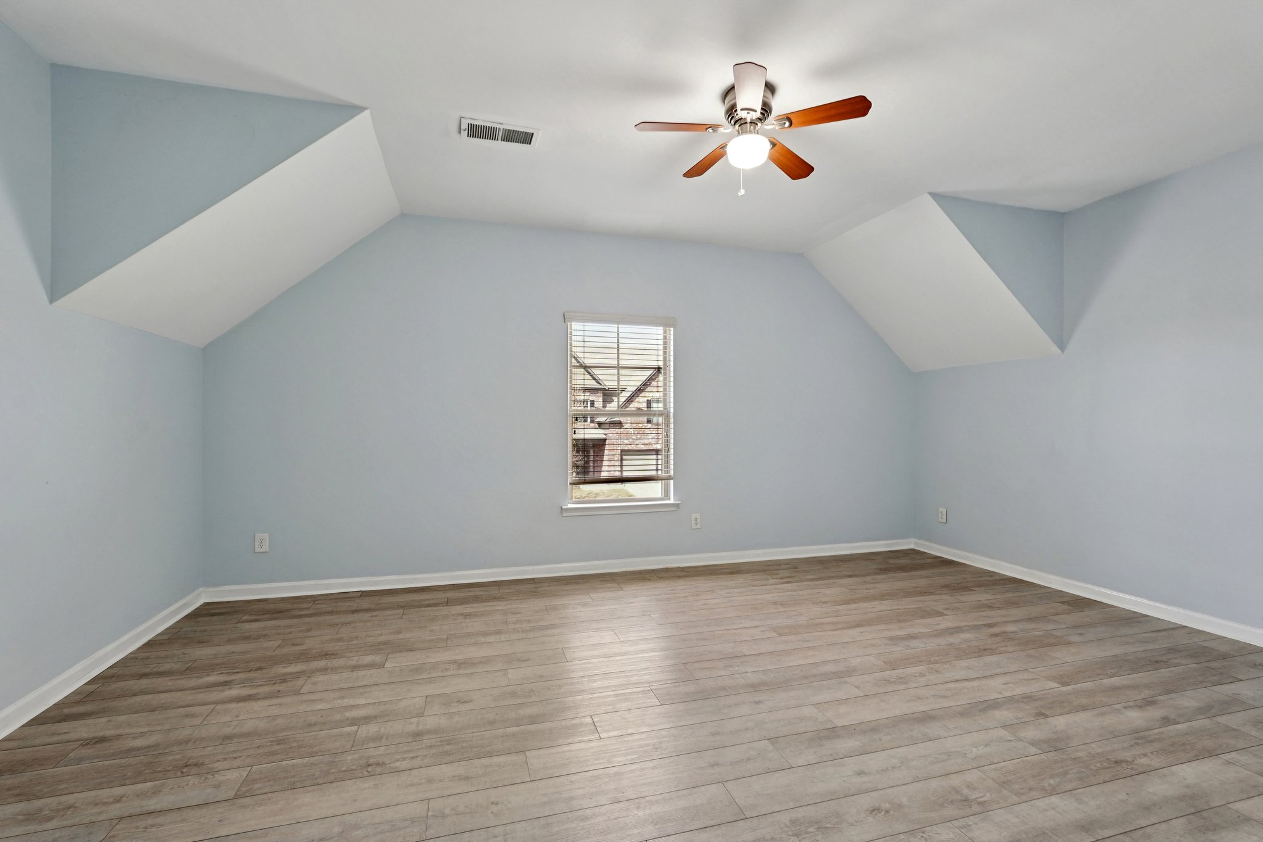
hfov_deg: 96.7
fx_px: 561
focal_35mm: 16
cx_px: 632
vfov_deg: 73.7
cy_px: 421
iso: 800
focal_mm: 16
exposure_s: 1/15
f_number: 8
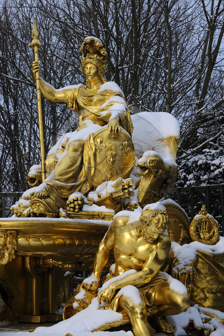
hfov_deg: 16.6
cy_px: 168
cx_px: 112
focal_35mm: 82
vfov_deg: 24.8
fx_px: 767
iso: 200
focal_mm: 82
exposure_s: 1/160
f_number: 9
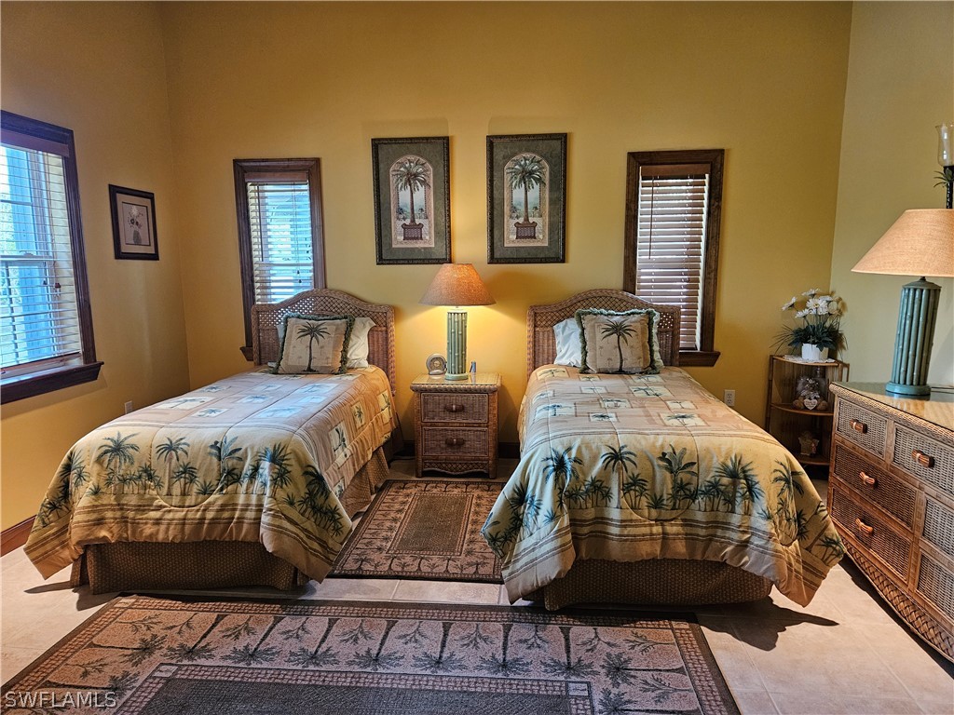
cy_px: 358
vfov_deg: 58.9
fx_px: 634
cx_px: 477
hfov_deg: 73.9
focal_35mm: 23
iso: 400
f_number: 1.8
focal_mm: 5.4
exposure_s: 1/120
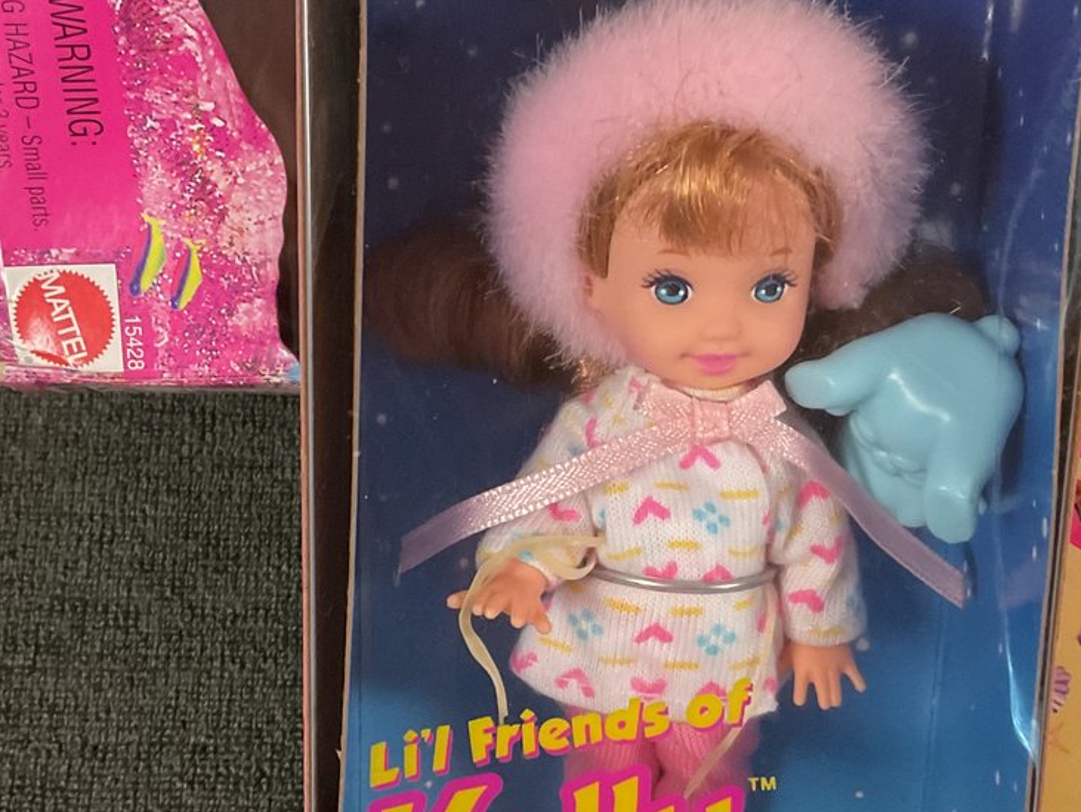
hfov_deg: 32.1
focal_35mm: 60
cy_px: 504
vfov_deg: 24.4
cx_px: 625
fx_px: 1875
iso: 250
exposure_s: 1/60
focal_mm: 3
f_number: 1.8
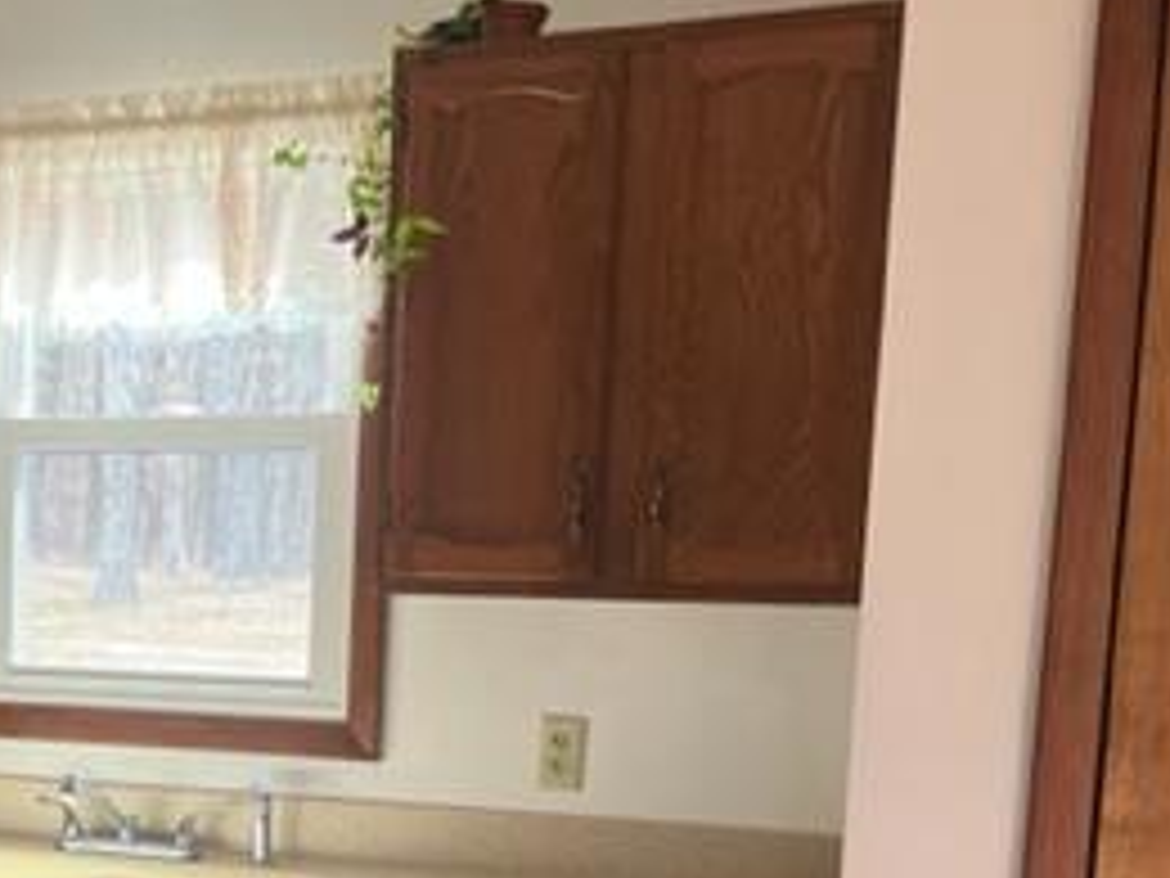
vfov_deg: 22.3
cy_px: 815
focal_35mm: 64
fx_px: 2163
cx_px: -126
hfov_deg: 27.6
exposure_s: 1/121
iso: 100
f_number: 1.6
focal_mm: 5.1
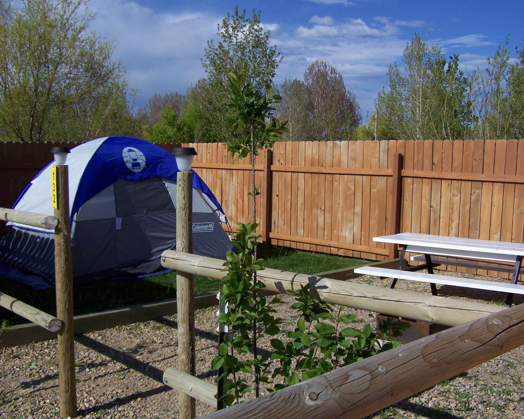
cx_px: 257
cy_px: 207
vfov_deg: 37.3
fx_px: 620
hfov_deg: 45.8
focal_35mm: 40
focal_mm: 6.3
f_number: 4
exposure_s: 1/800
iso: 64
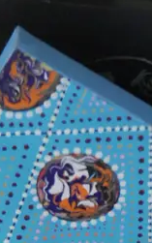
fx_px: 802
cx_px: 125
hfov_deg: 10.8
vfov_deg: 16.5
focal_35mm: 121
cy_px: 290
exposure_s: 1/60
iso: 3200
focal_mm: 14
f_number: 3.5
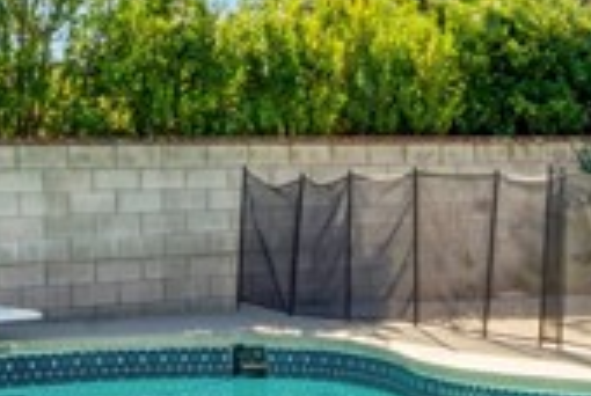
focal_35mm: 79
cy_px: 193
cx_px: 681
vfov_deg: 17.3
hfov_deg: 23.7
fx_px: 1299
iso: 320
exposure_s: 1/25
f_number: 22
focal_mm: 14
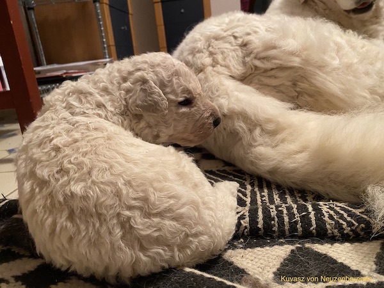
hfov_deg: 67.3
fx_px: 288
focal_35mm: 26
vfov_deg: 53.1
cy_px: 144
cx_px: 192
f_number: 1.8
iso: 640
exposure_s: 1/33
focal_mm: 4.25
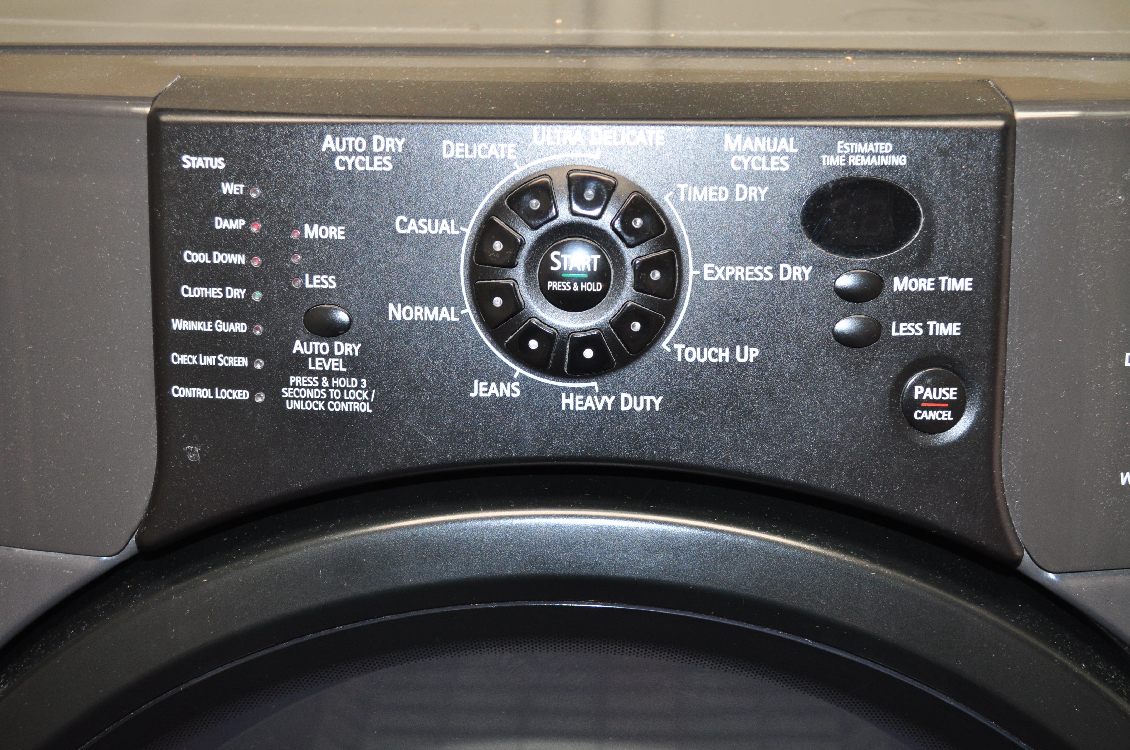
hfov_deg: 41.2
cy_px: 375
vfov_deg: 28.0
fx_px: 1505
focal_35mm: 48
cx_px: 565
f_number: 5
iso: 500
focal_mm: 32
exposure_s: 1/50
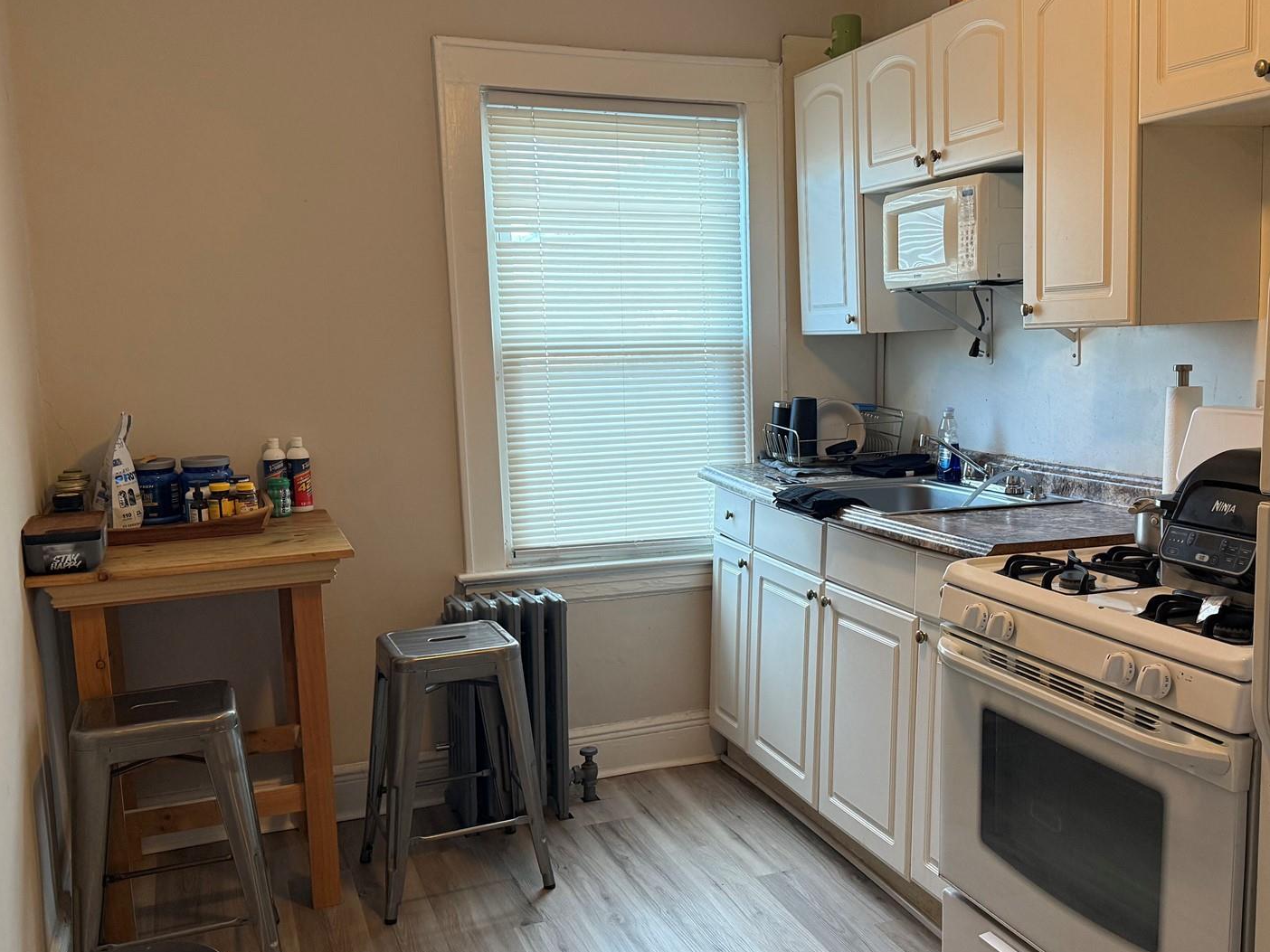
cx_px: 750
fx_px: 1284
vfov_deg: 40.7
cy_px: 503
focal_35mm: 35
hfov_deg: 52.3
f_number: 1.78
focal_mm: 6.76
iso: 250
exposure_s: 1/60
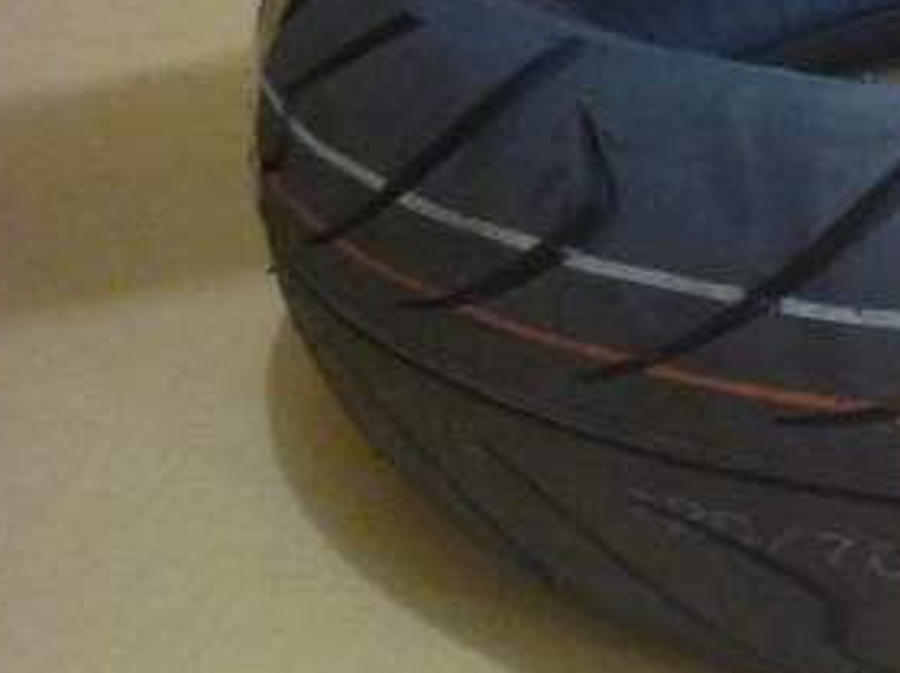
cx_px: 1250
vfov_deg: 15.5
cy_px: 226
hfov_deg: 18.8
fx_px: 2468
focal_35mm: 95
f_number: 2.8
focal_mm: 5.5
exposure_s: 1/8
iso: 400
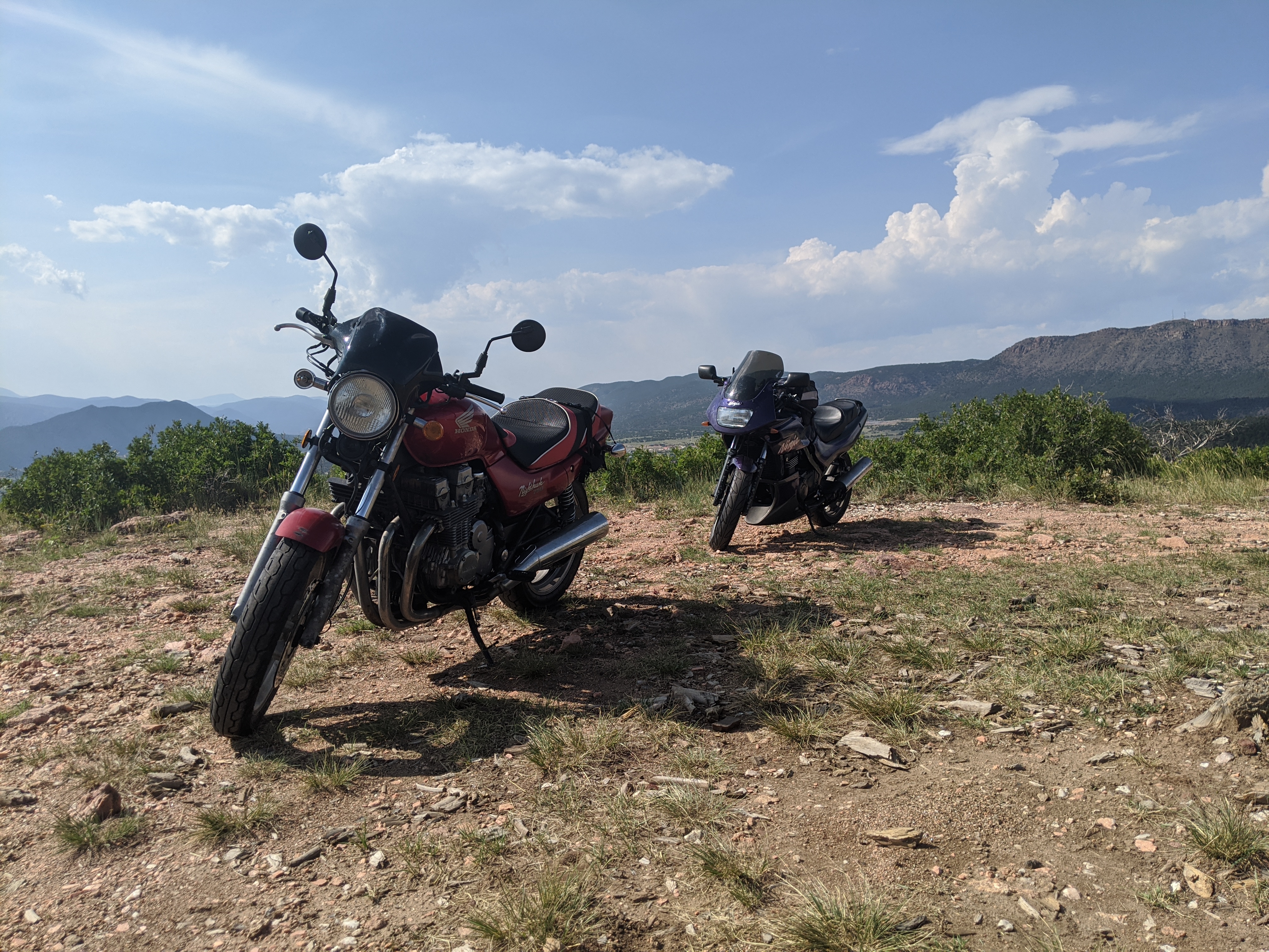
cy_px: 476
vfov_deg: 51.4
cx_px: 634
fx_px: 990
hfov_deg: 65.3
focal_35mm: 27
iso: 64
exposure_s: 1/3906
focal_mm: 4.44
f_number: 1.8
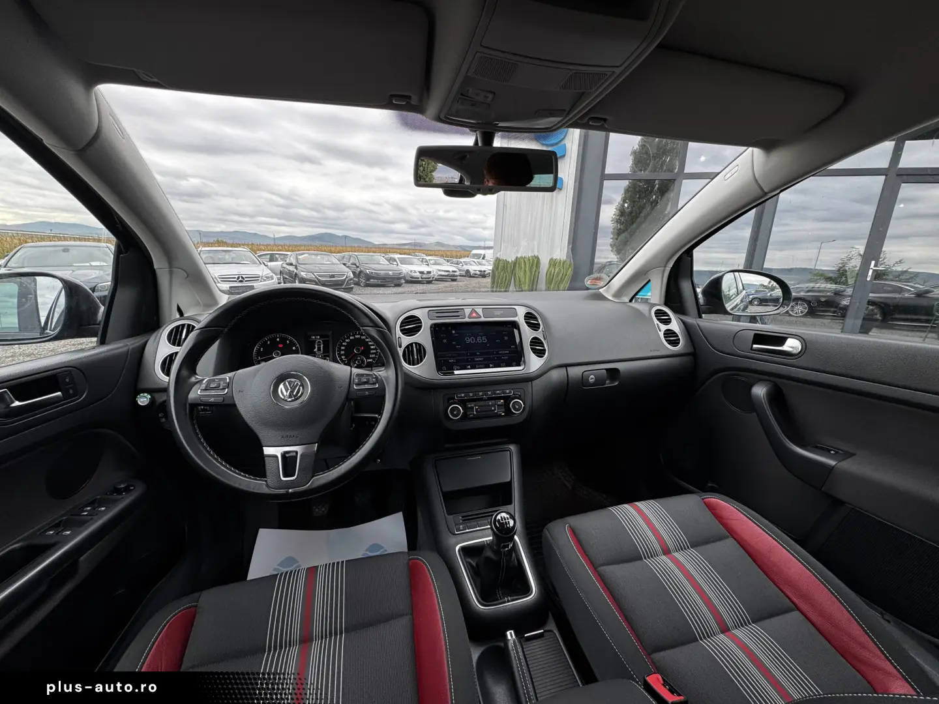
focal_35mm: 14
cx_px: 470
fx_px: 380
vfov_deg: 85.7
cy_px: 352
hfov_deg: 102.1
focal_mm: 2.22
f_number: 2.2
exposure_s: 1/99
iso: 40
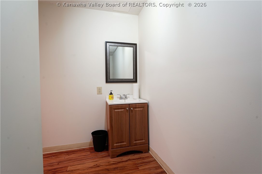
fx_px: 126
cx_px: 131
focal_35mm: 17
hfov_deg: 92.3
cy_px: 87
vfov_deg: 69.5
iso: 500
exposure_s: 1/4
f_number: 9
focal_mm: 17.3
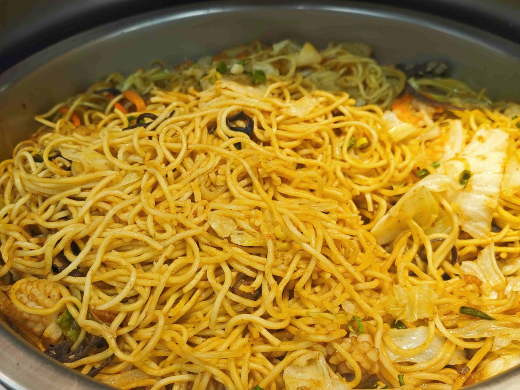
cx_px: 260
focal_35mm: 37
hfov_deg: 50.1
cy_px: 195
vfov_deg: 38.7
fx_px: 556
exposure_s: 1/120
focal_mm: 8.72
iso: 173
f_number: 2
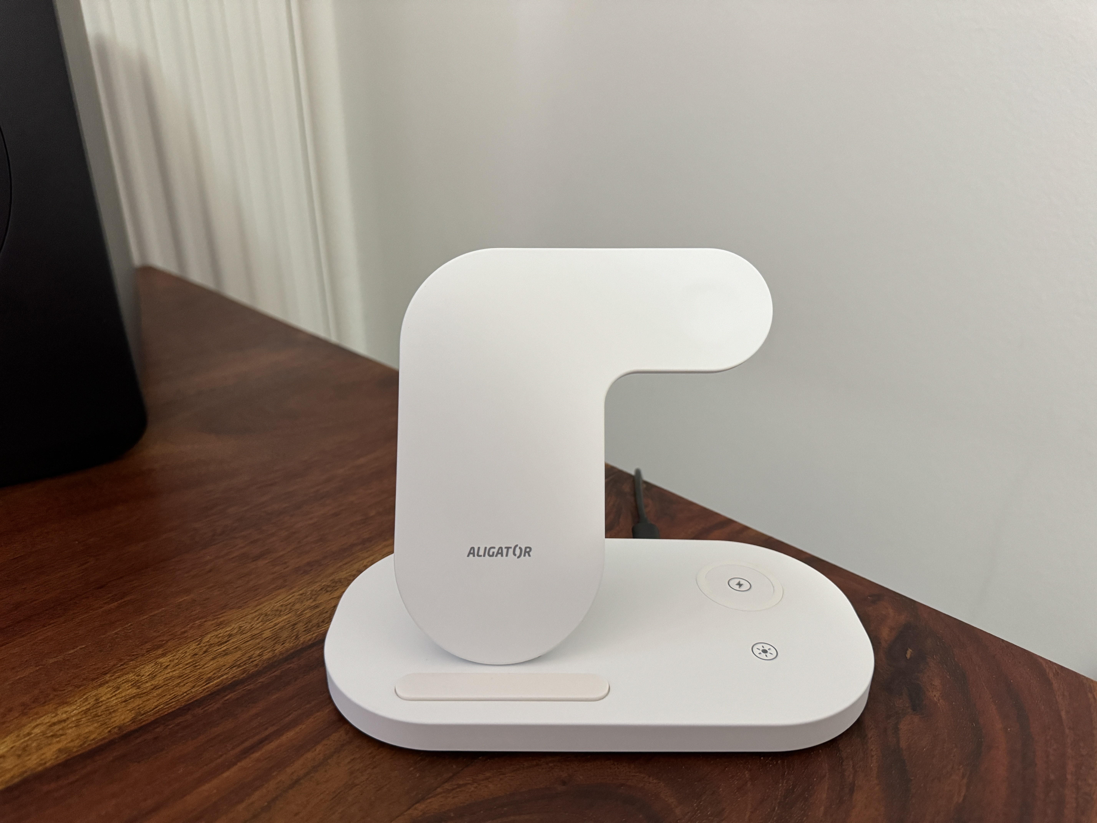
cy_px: 412
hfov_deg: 71.6
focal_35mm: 24
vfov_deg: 56.8
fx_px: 761
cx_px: 548
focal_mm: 6.86
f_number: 1.78
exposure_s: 1/60
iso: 640
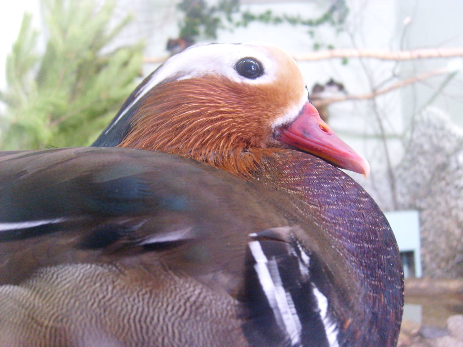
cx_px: 232
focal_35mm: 35
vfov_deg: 40.7
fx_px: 468
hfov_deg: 52.6
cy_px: 174
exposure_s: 1/3
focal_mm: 5.8
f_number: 2.8
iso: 200
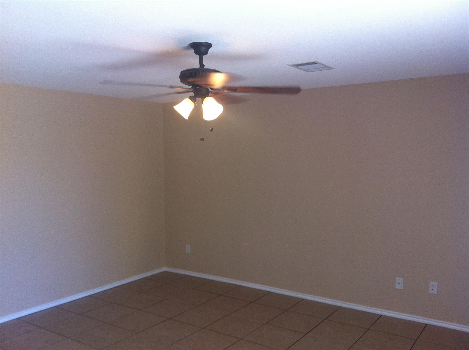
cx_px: 234
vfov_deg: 40.6
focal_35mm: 35
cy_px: 175
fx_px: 473
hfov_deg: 52.7
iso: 80
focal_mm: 3.85
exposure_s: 1/40
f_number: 2.8
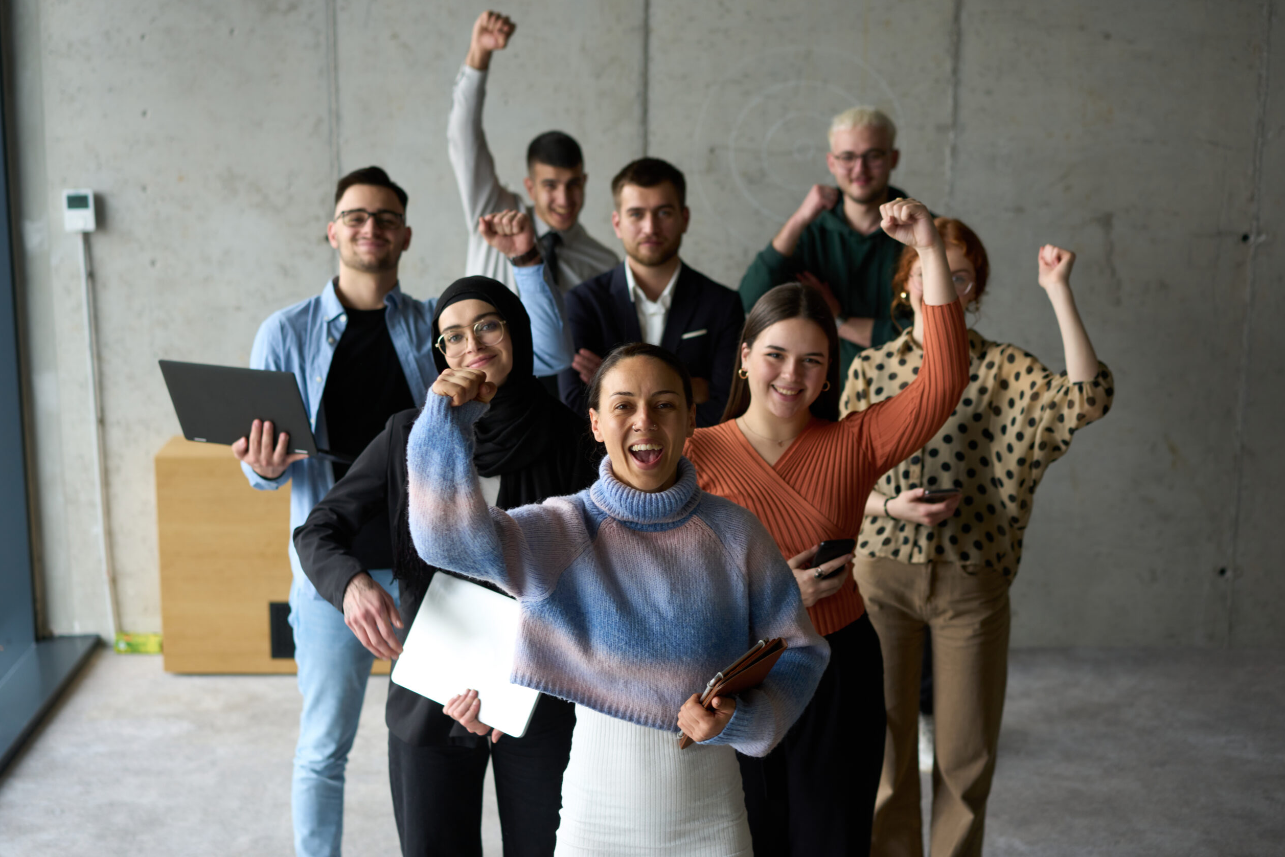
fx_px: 1999
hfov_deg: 35.6
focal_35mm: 56
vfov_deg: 24.2
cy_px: 430
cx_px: 645
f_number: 2.8
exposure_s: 1/320
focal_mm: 55
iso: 320
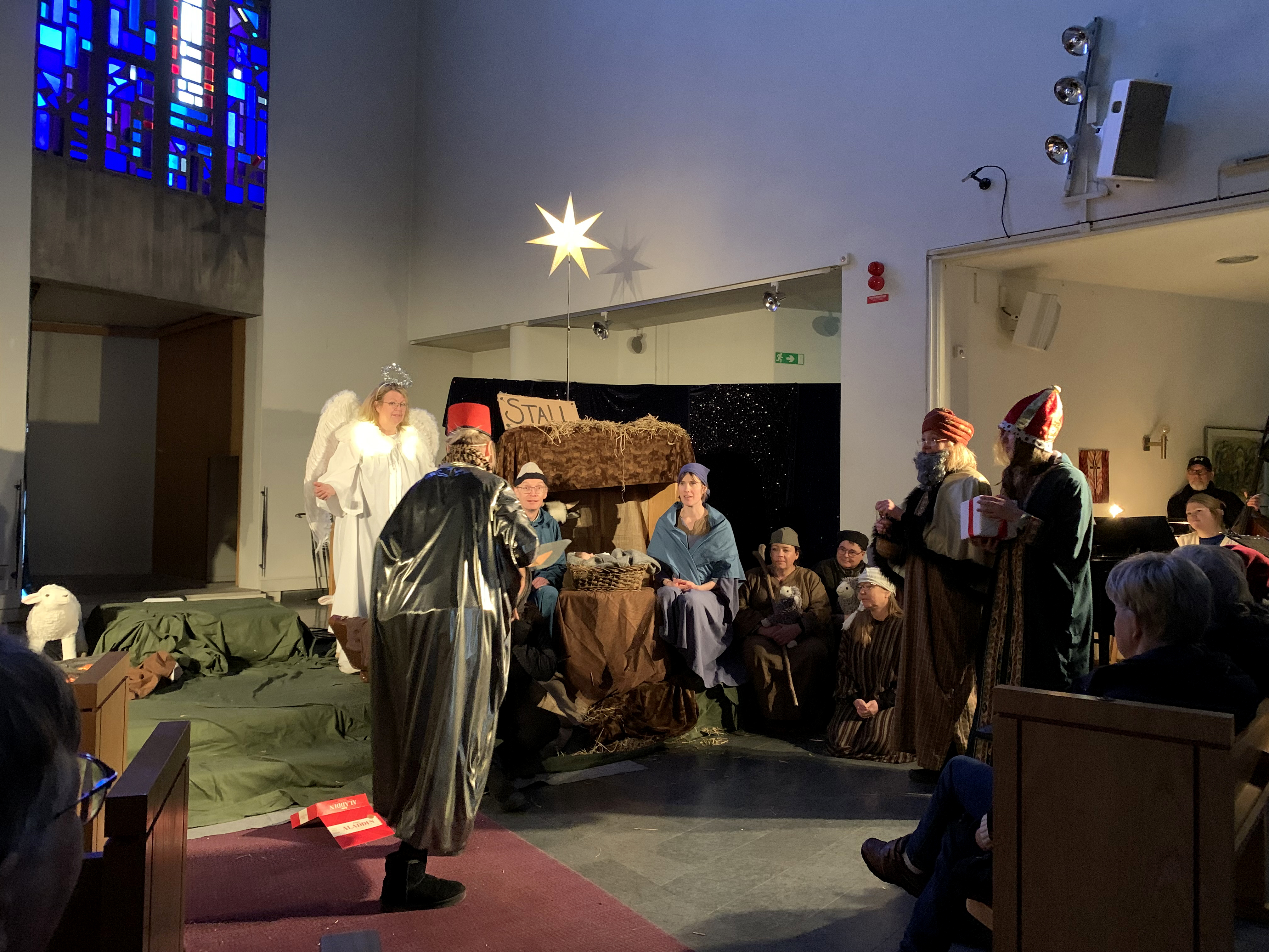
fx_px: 953
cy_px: 476
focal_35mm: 26
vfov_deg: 53.1
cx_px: 634
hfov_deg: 67.3
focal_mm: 4.25
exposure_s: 1/25
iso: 640
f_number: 1.8
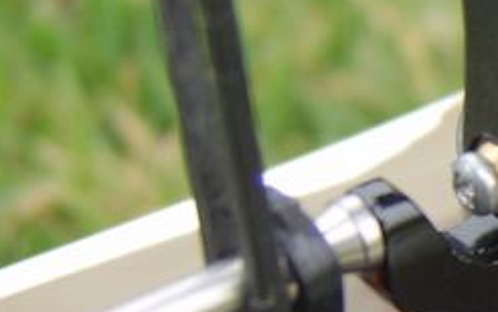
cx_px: 763
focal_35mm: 107
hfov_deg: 17.4
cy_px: 201
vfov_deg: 12.2
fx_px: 1453
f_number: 2.7
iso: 50
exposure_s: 1/104
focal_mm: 8.13
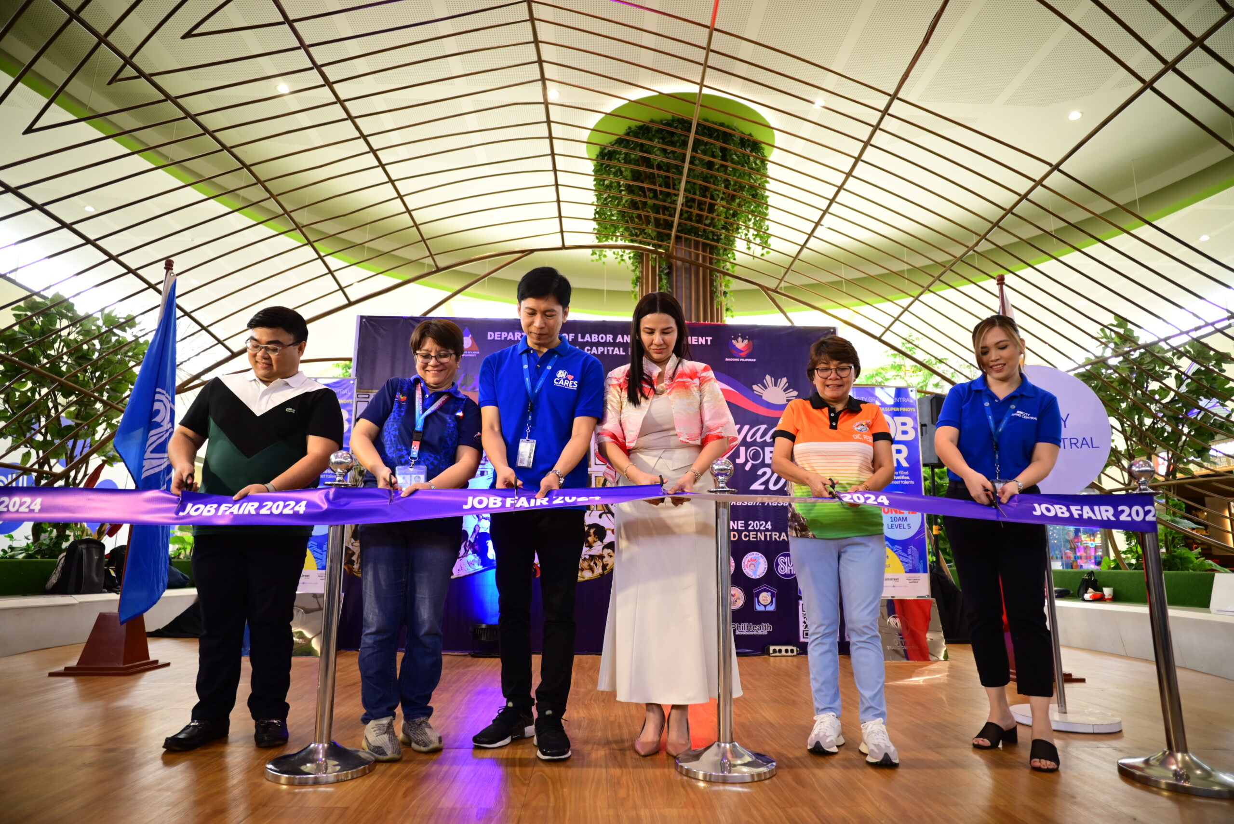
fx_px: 686
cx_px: 617
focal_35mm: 20
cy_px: 412
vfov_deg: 62.0
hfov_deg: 84.0
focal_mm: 20
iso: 500
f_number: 2.8
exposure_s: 1/125
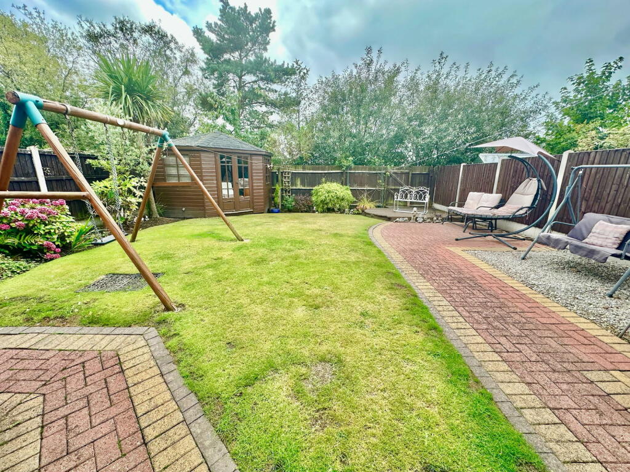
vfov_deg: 85.7
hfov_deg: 102.1
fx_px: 255
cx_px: 315
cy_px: 236
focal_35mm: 14
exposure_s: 1/432
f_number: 2.2
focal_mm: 2.22
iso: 40
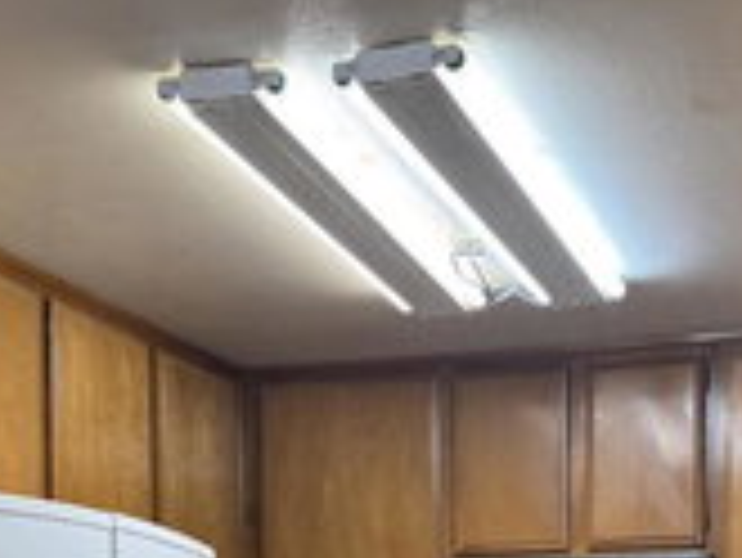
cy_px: 706
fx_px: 1330
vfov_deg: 21.6
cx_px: 528
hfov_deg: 30.8
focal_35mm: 62
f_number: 1.78
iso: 160
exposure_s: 1/120
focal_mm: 6.76
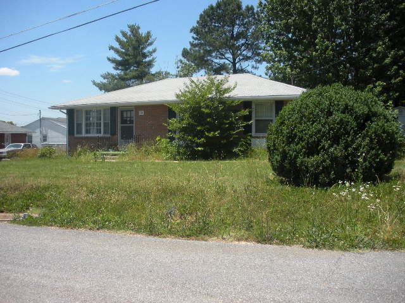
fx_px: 409
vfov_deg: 40.7
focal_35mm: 35
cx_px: 202
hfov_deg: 52.6
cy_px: 152
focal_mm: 6.3
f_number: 3.5
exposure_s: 1/552
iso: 64
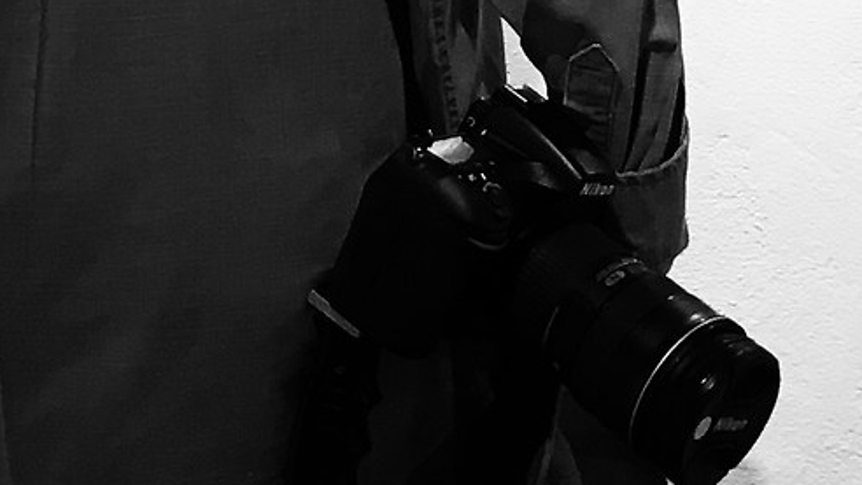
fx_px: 3521
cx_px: 710
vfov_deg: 7.4
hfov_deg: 13.9
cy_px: -700
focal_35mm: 154
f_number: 2.2
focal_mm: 4.15
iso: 80
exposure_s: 1/33
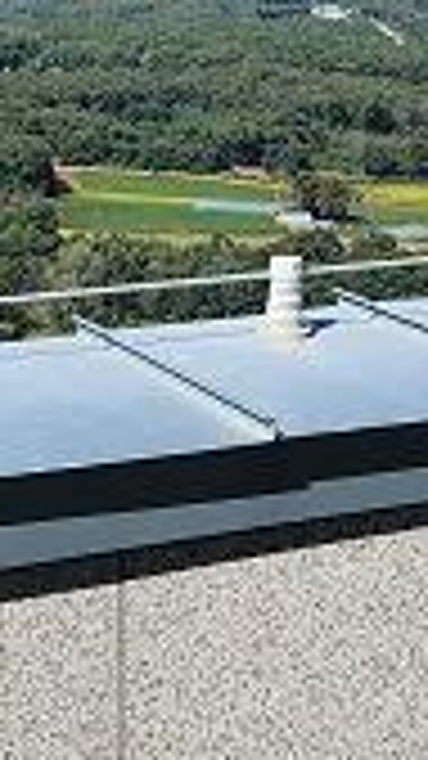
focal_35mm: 107
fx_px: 2160
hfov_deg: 11.2
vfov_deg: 18.9
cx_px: 396
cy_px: -144
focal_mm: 5.4
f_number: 1.8
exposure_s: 1/1619
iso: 20
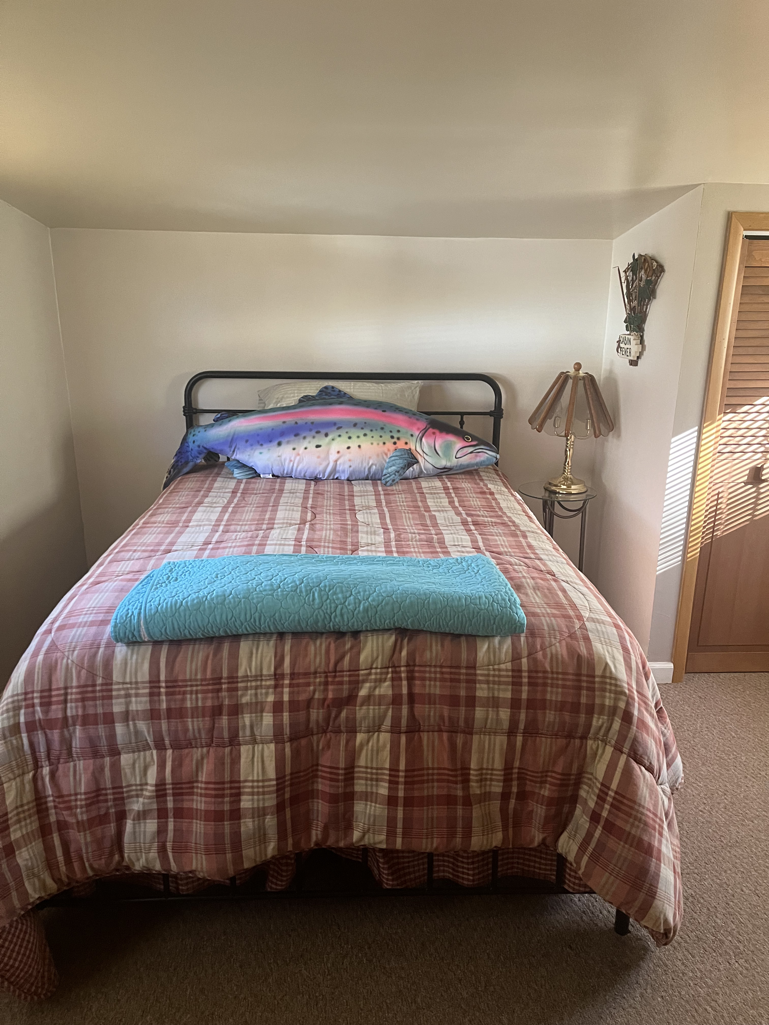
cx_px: 384
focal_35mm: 26
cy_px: 512
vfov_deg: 67.3
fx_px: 770
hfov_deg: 53.1
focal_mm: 5.1
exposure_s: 1/60
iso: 400
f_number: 1.6
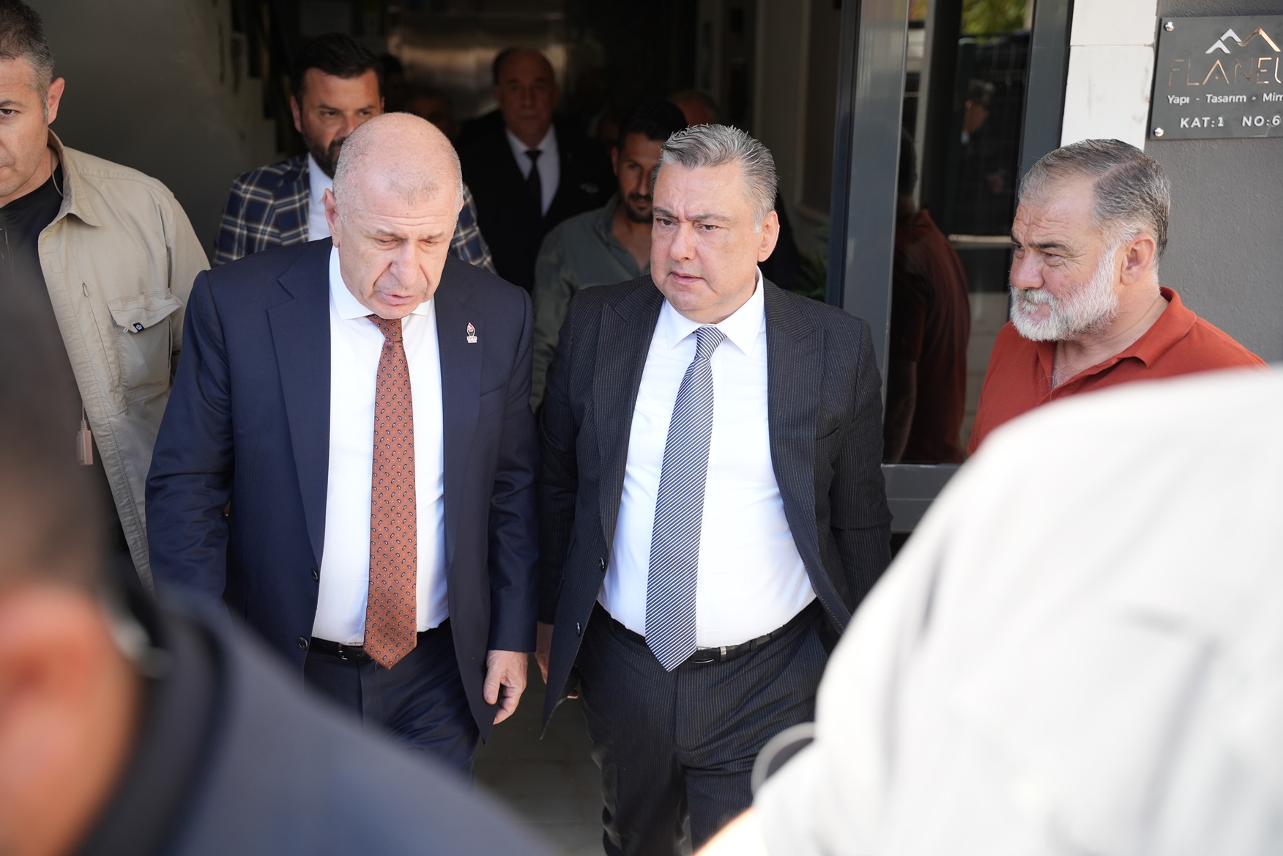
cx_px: 642
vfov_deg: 30.0
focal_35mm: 45
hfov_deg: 43.8
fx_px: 1596
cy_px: 428
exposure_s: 1/1000
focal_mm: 44.8
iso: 640
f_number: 2.8
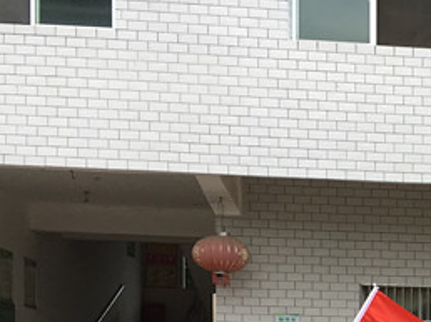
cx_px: 593
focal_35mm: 90
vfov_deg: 15.4
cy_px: 450
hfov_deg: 19.7
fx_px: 1120
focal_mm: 4.15
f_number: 2.2
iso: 25
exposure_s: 1/447
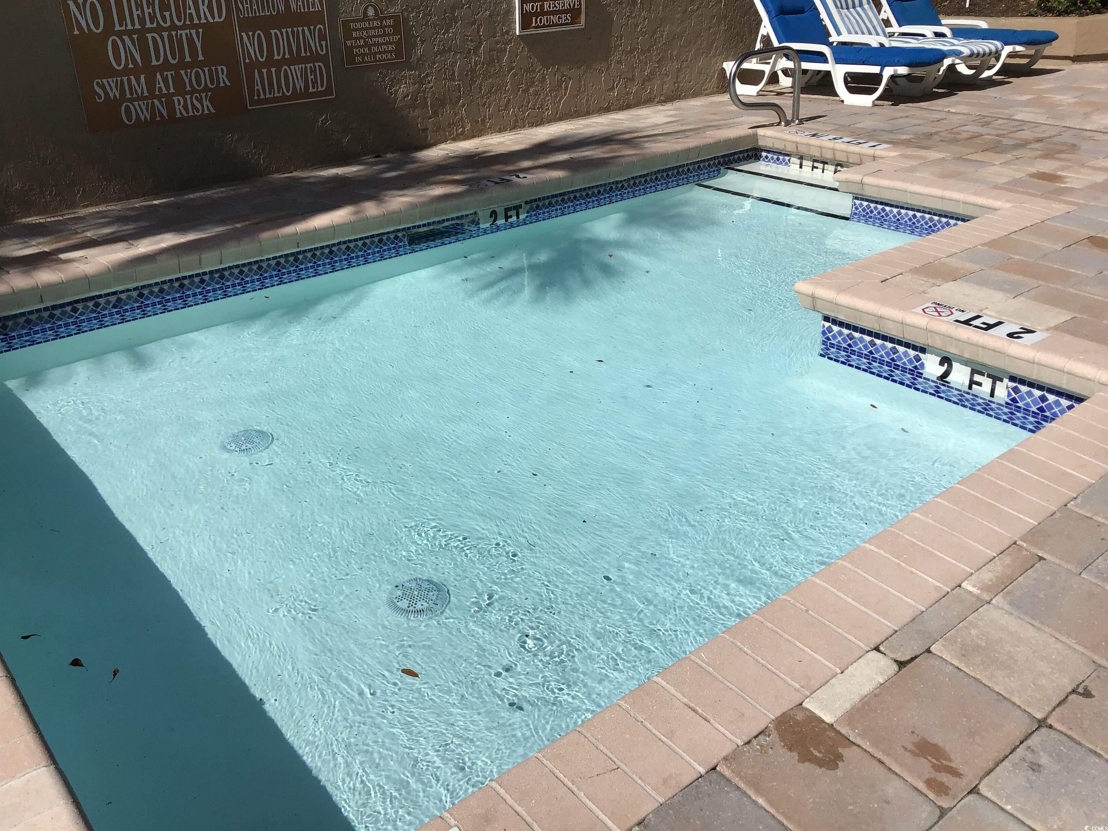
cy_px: 416
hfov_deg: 58.4
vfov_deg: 45.4
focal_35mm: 31
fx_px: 992
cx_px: 554
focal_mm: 3.3
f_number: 2.4
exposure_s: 1/3401
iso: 25
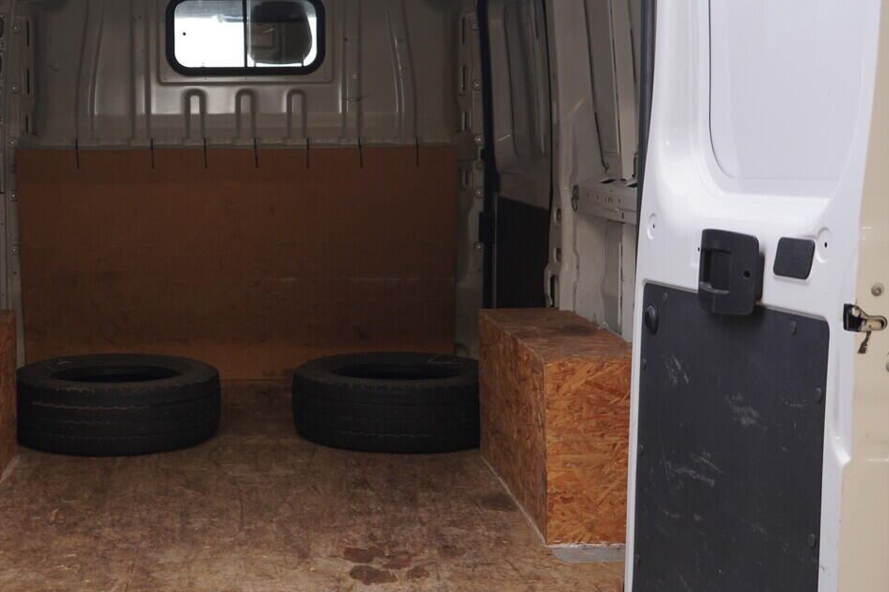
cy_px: 240
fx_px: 1358
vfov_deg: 24.6
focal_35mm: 55
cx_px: 232
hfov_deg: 35.5
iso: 125
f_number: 2.8
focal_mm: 24
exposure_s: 1/40
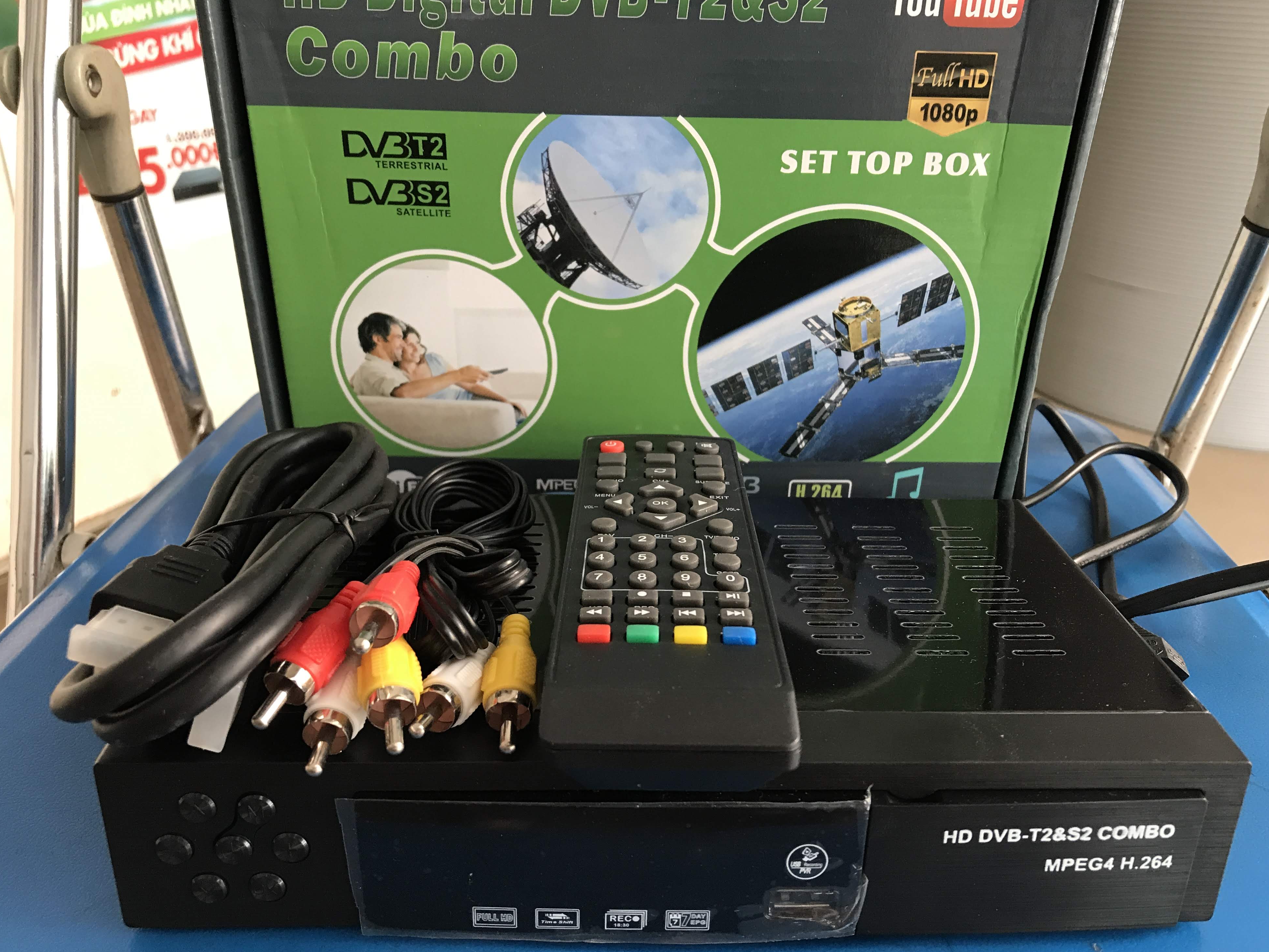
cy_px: 486
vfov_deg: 48.2
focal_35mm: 29
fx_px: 1063
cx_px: 655
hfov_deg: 61.6
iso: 40
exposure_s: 1/17
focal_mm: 3.99
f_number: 1.8
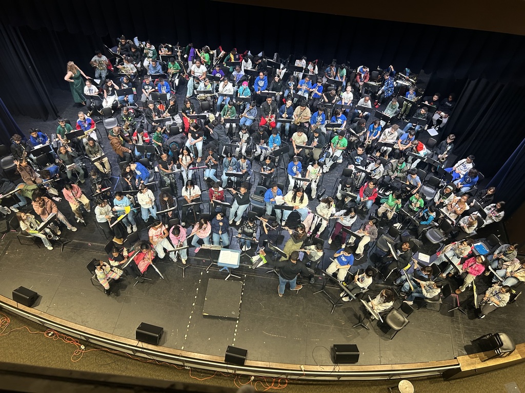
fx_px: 394
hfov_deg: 67.3
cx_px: 262
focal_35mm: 26
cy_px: 196
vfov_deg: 53.1
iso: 125
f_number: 1.5
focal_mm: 5.7
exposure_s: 1/78
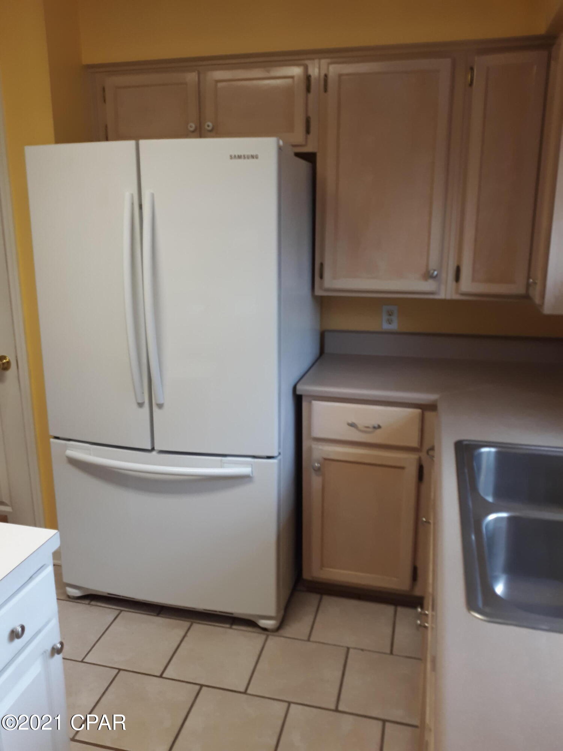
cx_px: 282
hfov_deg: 49.7
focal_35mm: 28
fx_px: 607
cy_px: 376
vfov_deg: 63.4
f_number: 1.7
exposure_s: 1/40
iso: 100
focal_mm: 3.7
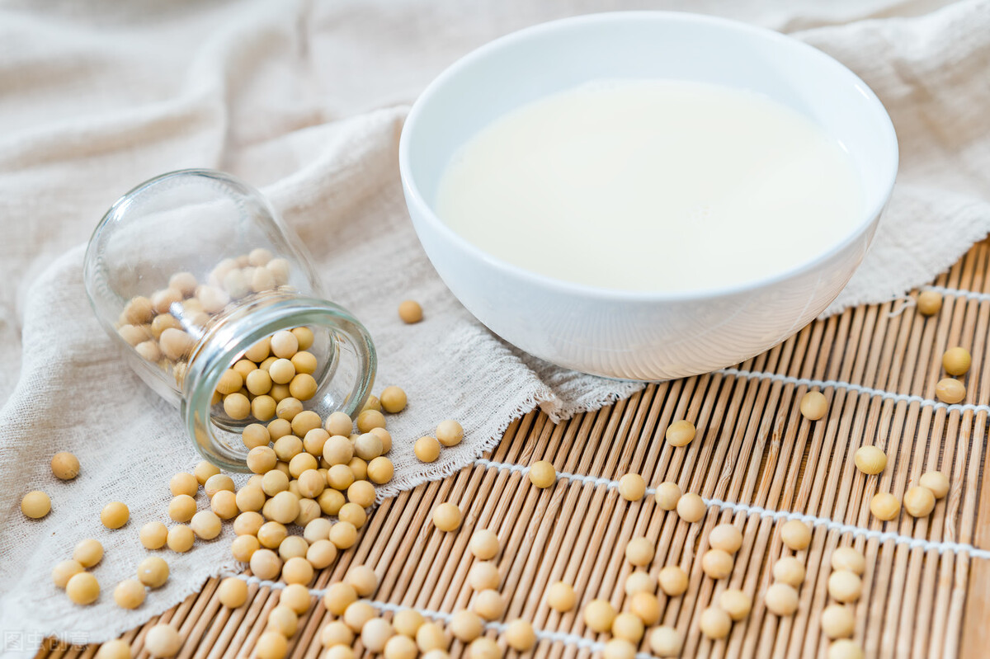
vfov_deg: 24.6
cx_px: 495
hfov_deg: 36.3
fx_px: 1512
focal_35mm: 55
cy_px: 330
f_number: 4
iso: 160
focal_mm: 55
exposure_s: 1/60
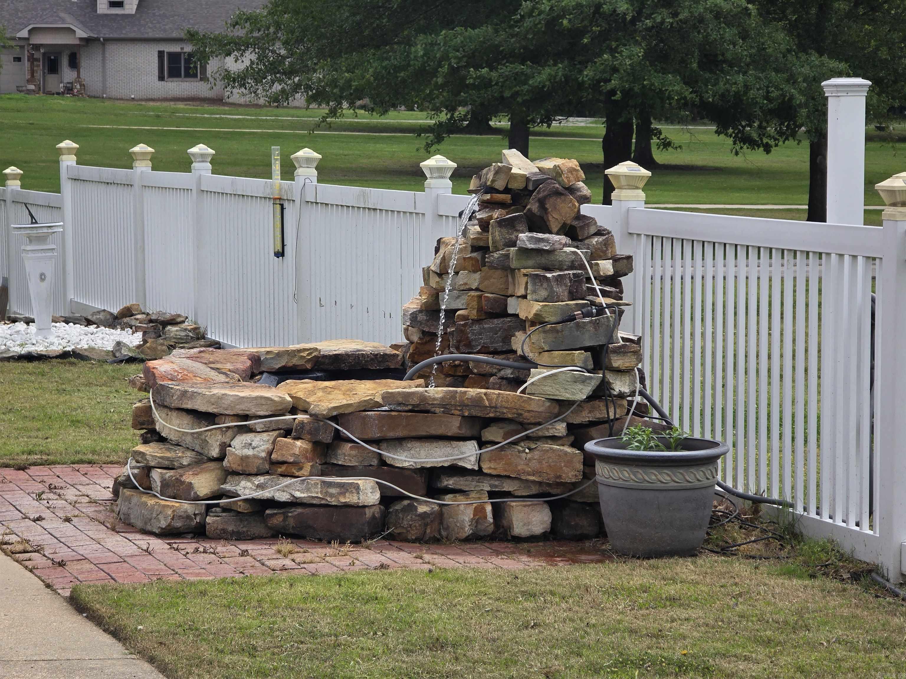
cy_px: 340
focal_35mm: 115
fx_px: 3010
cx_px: 453
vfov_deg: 12.9
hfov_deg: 17.1
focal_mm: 18.6
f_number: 3.4
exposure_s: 1/1114
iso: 64
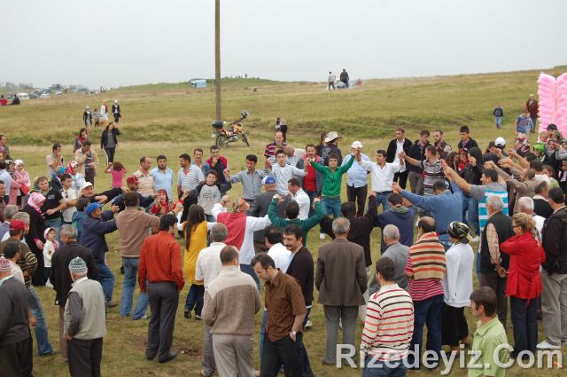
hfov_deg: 28.1
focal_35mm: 72
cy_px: 188
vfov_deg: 18.9
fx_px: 1133
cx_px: 284
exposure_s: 1/250
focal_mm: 48
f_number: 8
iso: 200
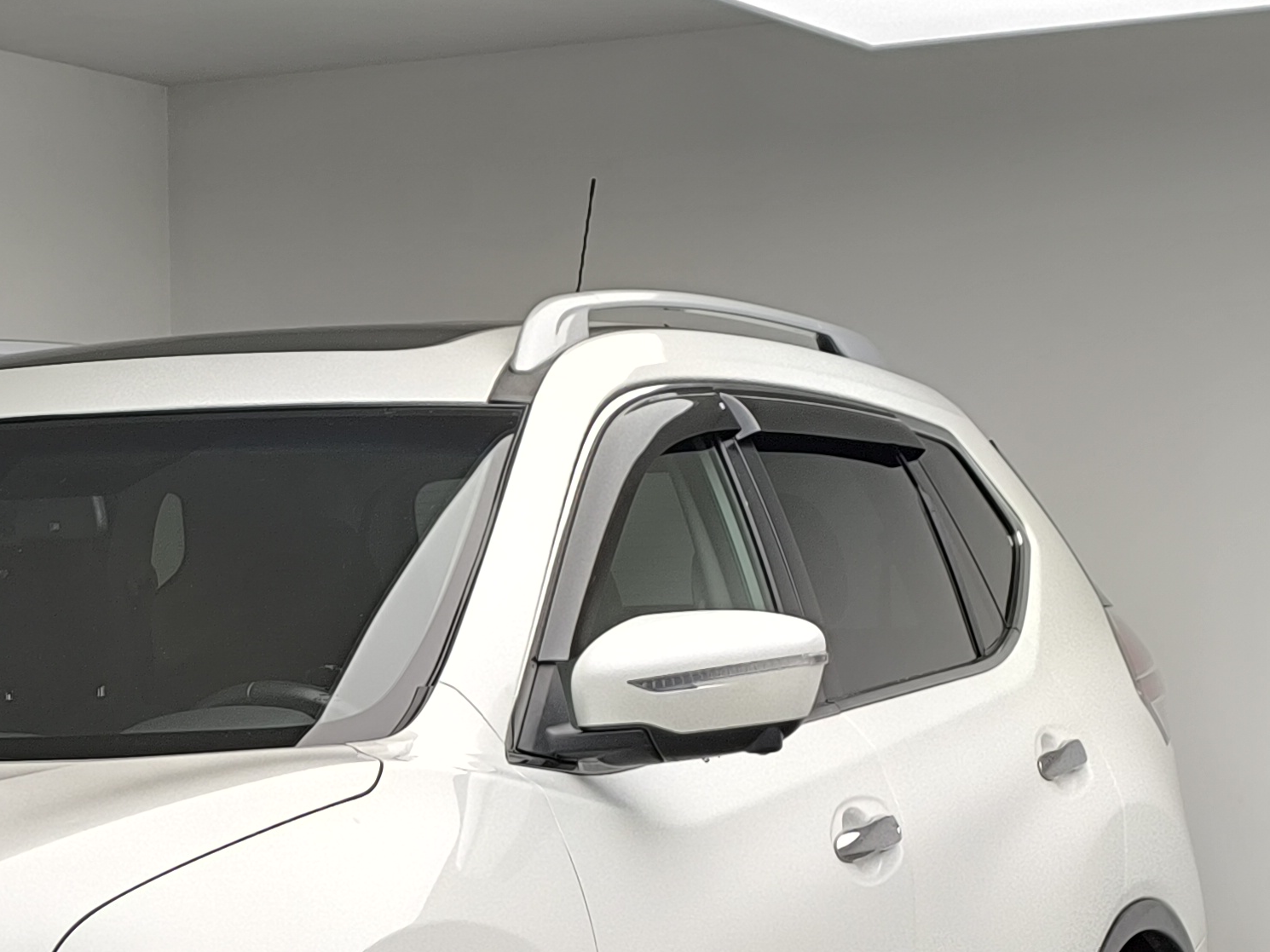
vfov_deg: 11.6
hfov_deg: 15.1
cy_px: 943
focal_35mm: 126
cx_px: -291
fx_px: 4622
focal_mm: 6.14
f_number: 1.65
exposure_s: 1/100
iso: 50
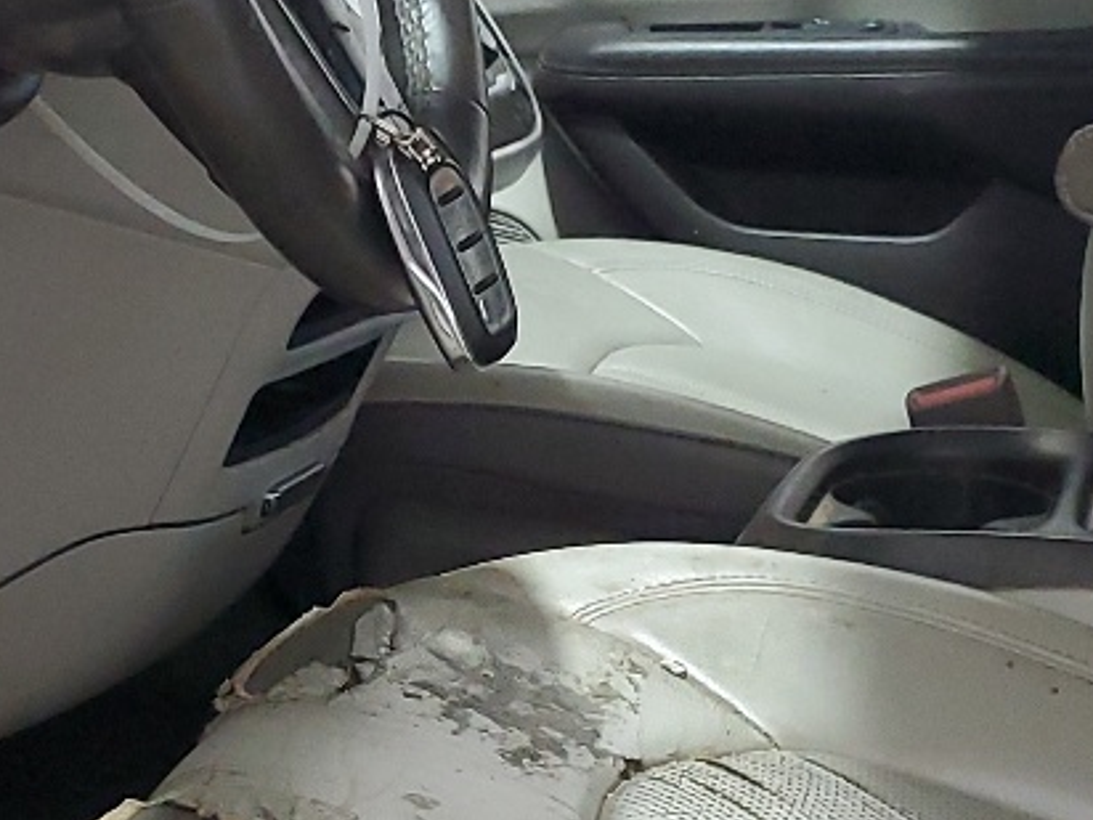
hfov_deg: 19.4
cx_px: 496
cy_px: 464
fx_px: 3189
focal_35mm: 101
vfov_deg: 14.6
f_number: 1.5
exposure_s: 1/60.2
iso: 267
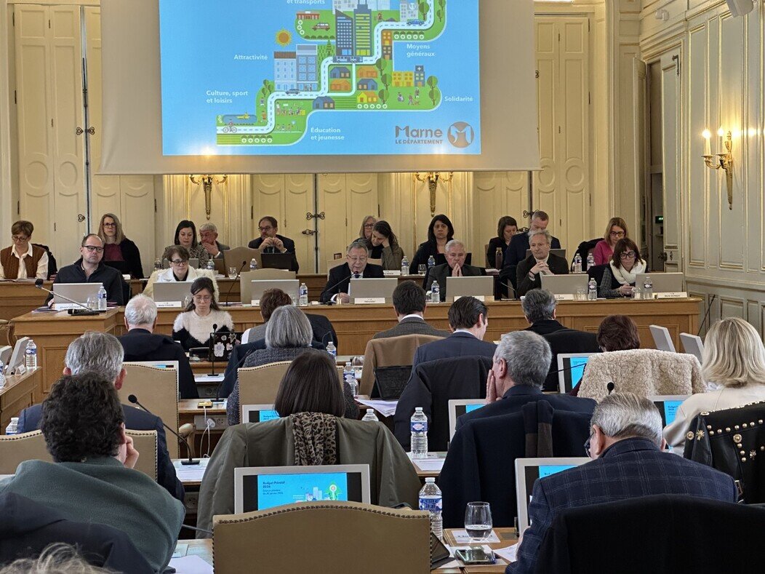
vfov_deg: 19.1
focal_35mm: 77
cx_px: 382
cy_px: 287
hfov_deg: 25.3
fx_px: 1702
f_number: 2.8
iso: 320
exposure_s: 1/60
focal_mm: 9
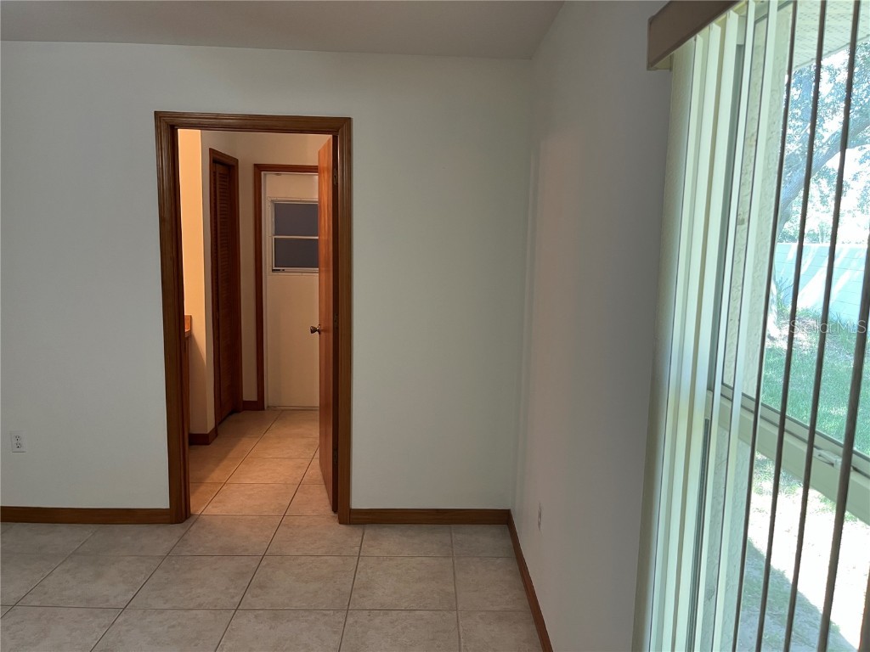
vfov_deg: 53.1
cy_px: 326
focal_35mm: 26
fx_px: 653
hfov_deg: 67.3
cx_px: 435
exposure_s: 1/60
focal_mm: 5.1
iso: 80
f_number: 1.6
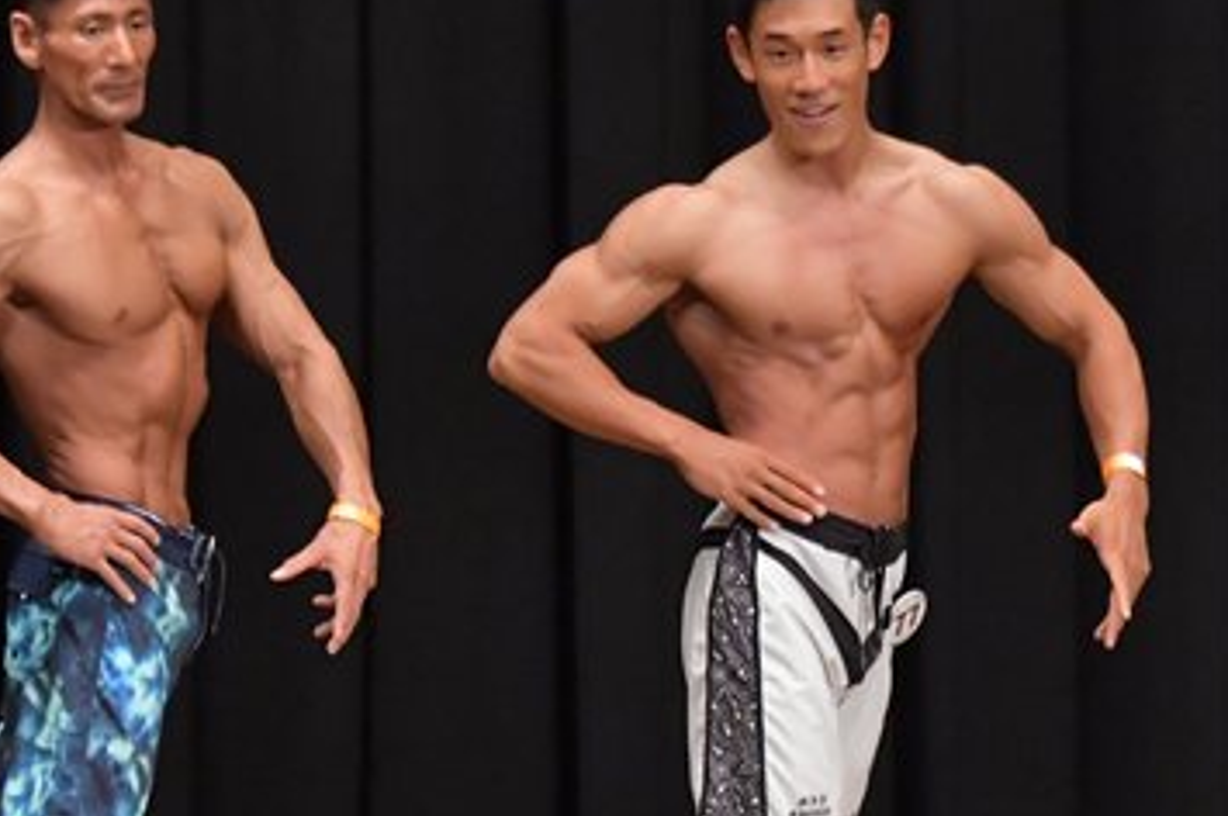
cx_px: 669
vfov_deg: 3.1
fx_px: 15029
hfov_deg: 4.7
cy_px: 605
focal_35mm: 441
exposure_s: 1/400
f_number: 5.6
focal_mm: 135
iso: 6400
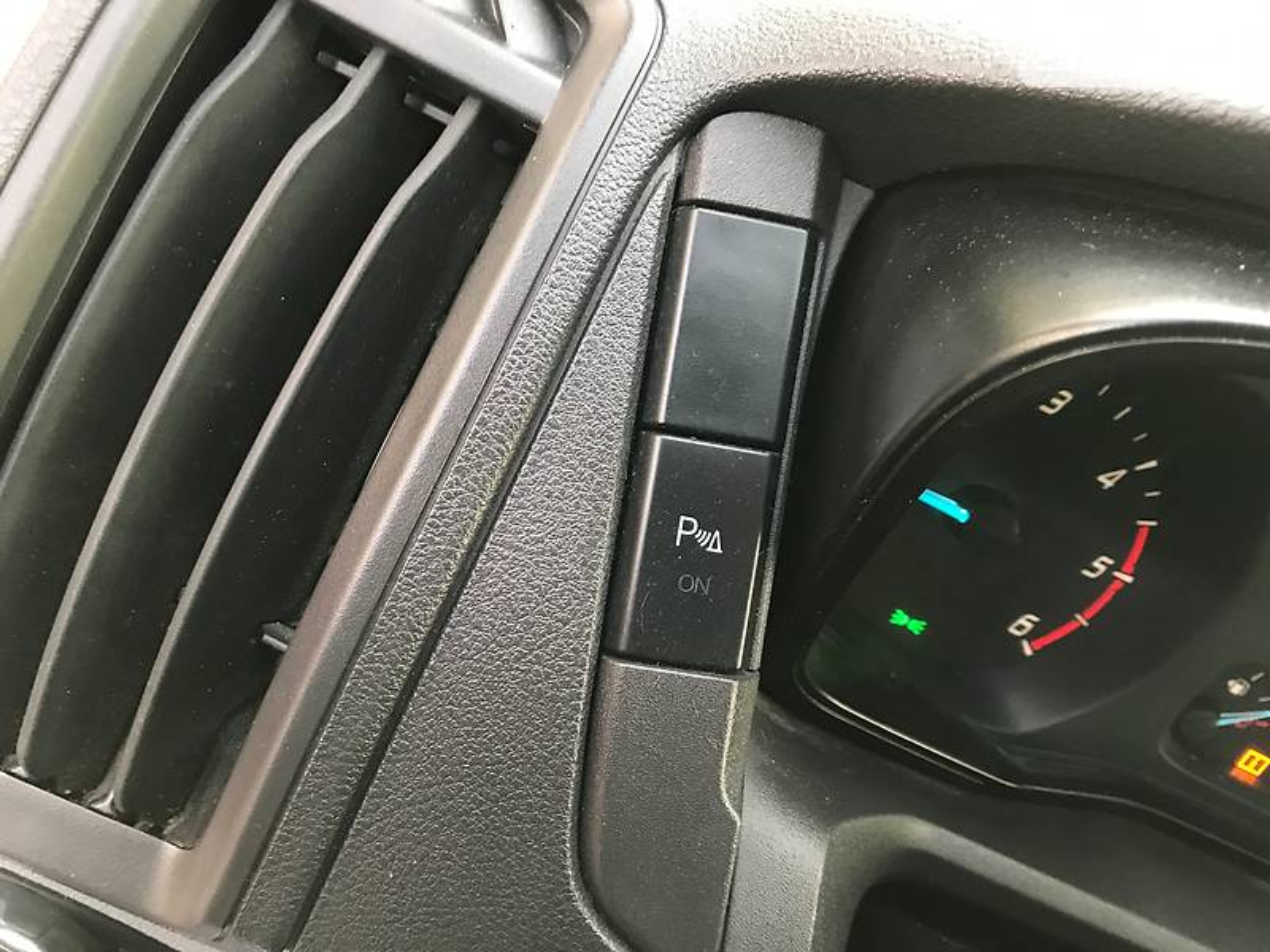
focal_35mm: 28
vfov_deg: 49.7
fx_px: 1027
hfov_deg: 63.4
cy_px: 476
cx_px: 635
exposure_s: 1/17
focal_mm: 4
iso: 100
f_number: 1.8
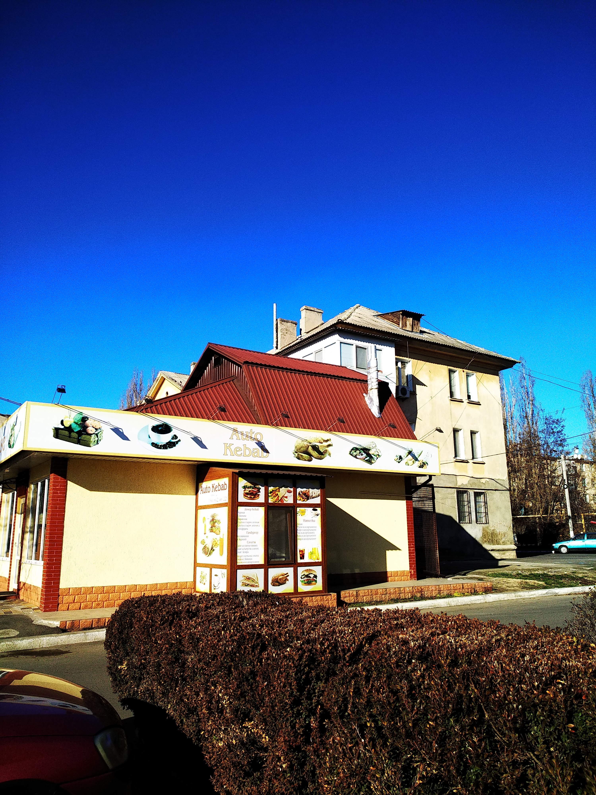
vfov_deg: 76.4
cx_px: 298
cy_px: 398
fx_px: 505
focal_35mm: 22
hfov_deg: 61.1
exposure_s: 1/1348
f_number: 2.2
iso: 100
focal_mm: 3.81
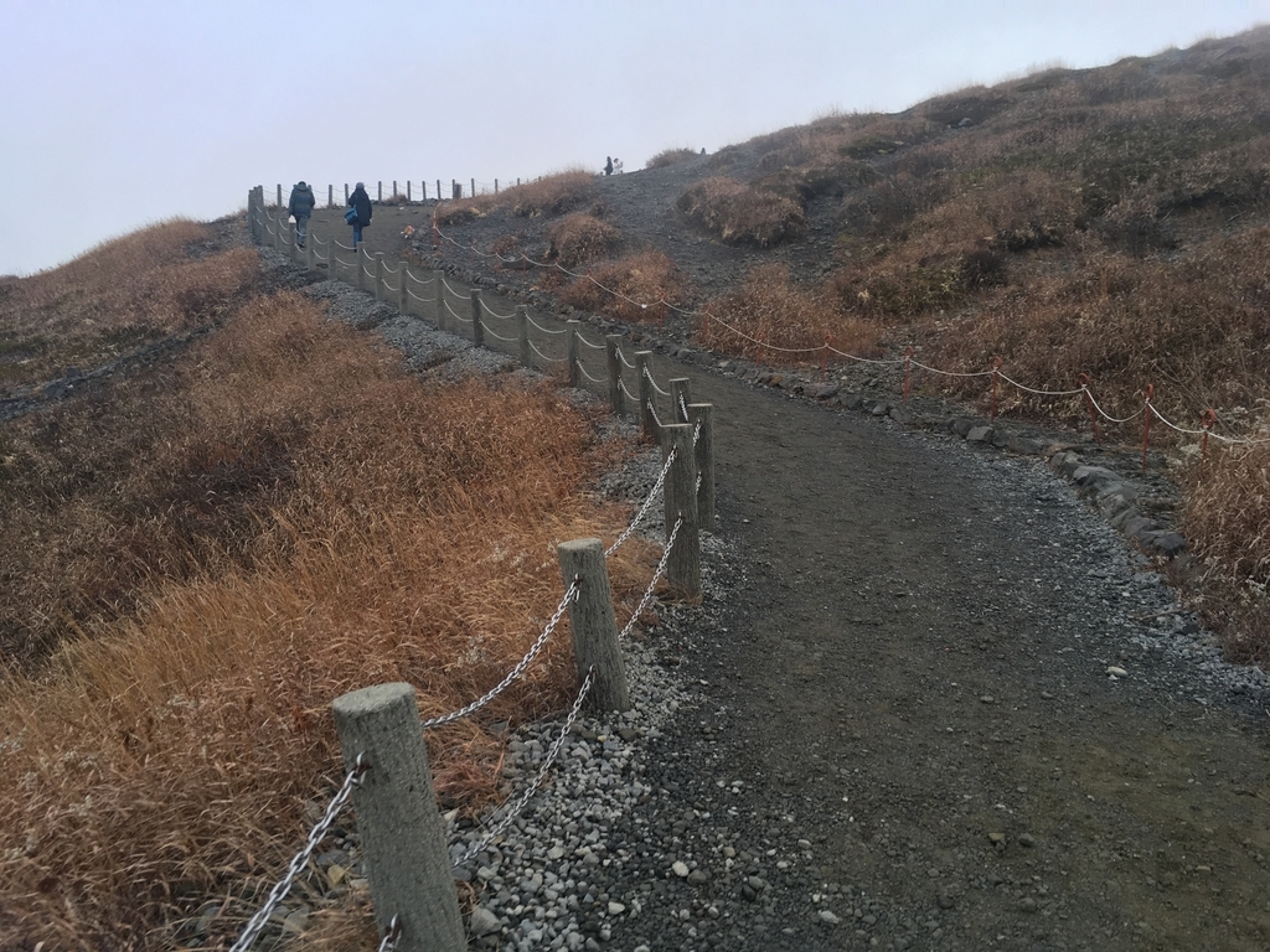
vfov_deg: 48.2
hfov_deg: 61.7
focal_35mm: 29
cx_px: 635
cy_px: 476
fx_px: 1064
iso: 25
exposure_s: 1/120
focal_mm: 4.15
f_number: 2.2
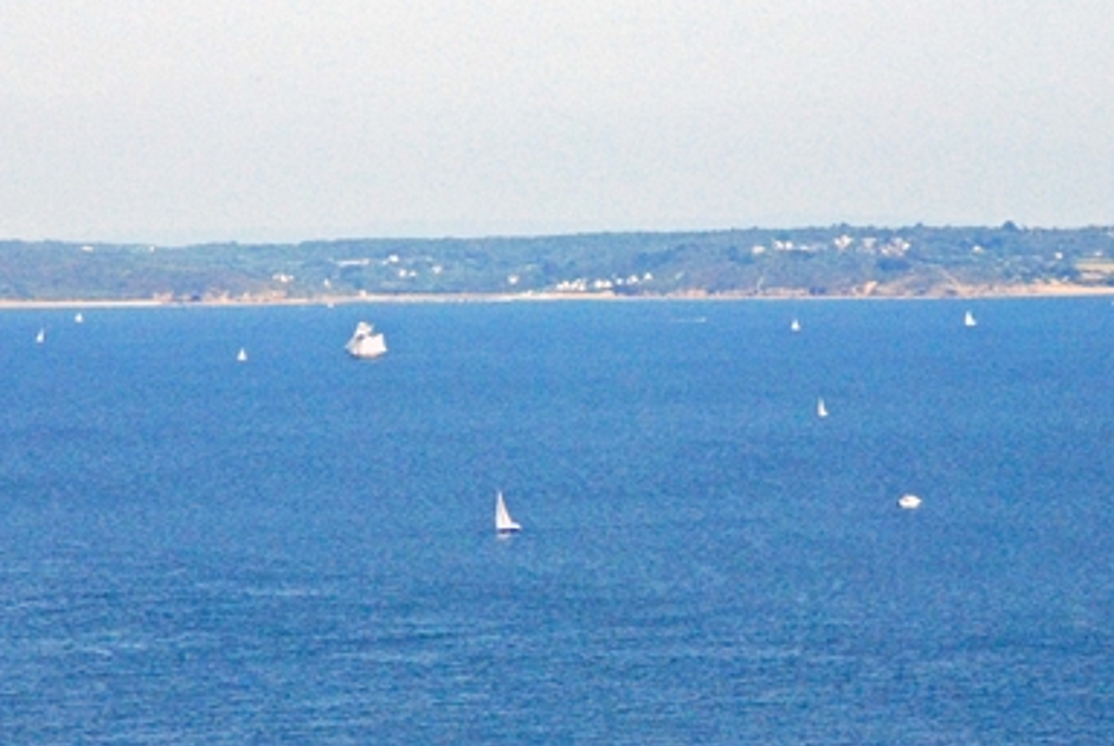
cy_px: 534
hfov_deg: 12.5
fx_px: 5081
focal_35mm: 164
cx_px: 540
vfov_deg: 8.4
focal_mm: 70
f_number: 20
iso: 1600
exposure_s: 1/500
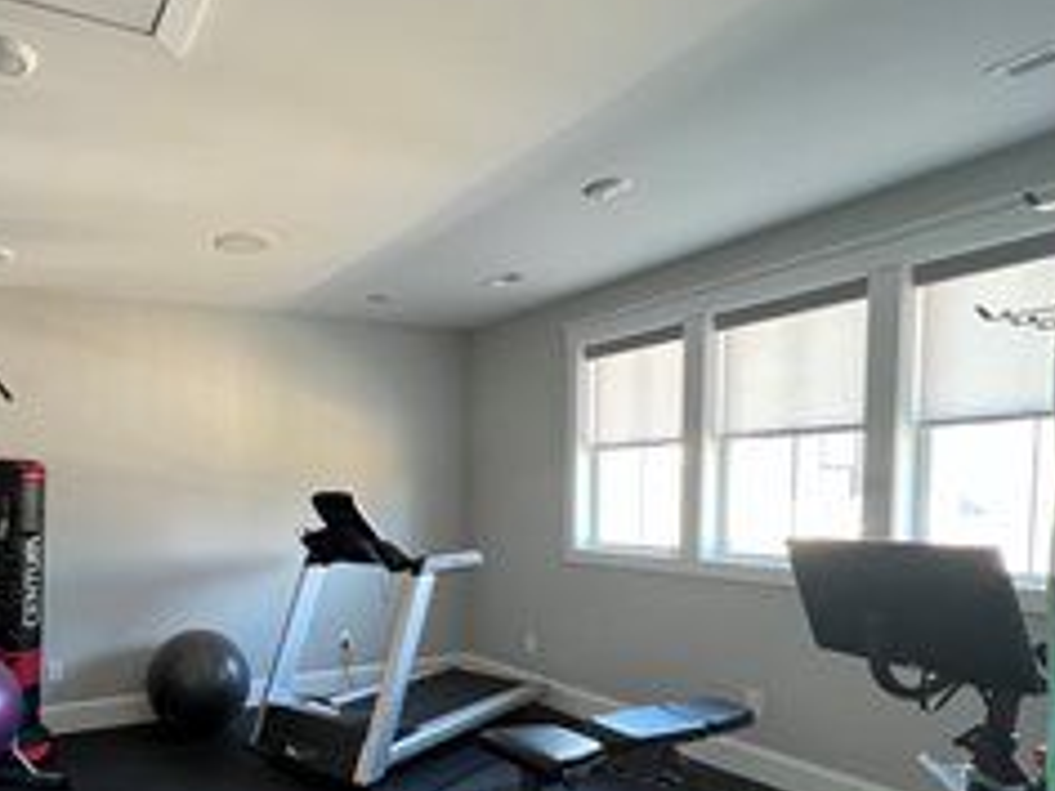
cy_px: 527
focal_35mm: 22
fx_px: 670
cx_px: 295
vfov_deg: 59.7
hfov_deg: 72.3
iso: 250
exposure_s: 1/64
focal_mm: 1.57
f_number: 1.8
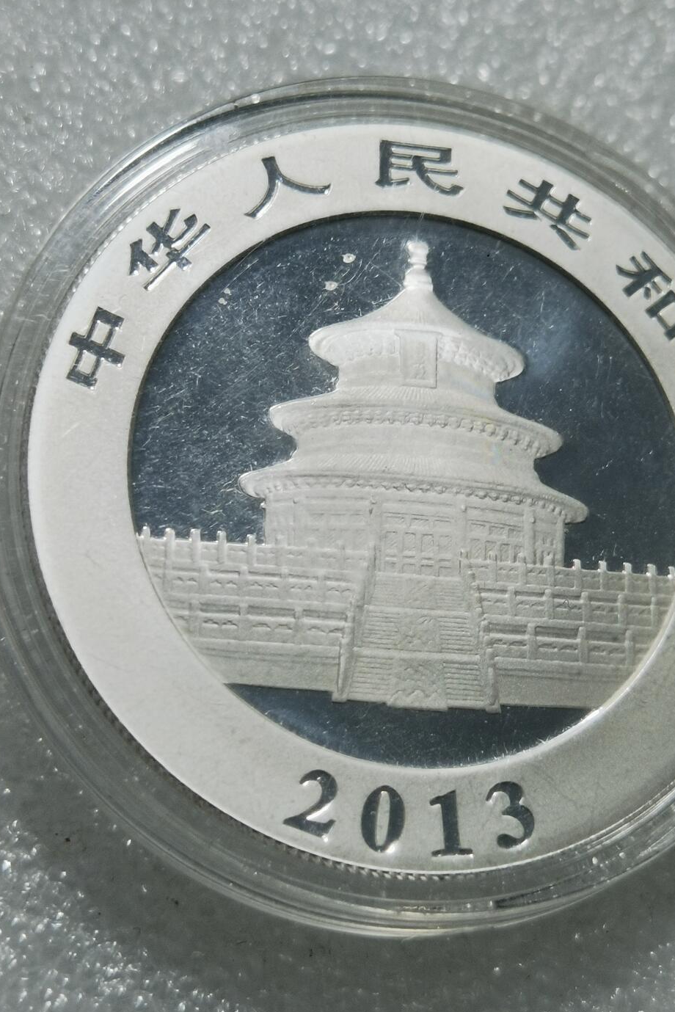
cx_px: 383
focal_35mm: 76
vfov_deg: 26.6
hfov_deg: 17.9
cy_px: 478
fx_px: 2136
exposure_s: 1/125
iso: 50
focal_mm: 6.67
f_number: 1.9
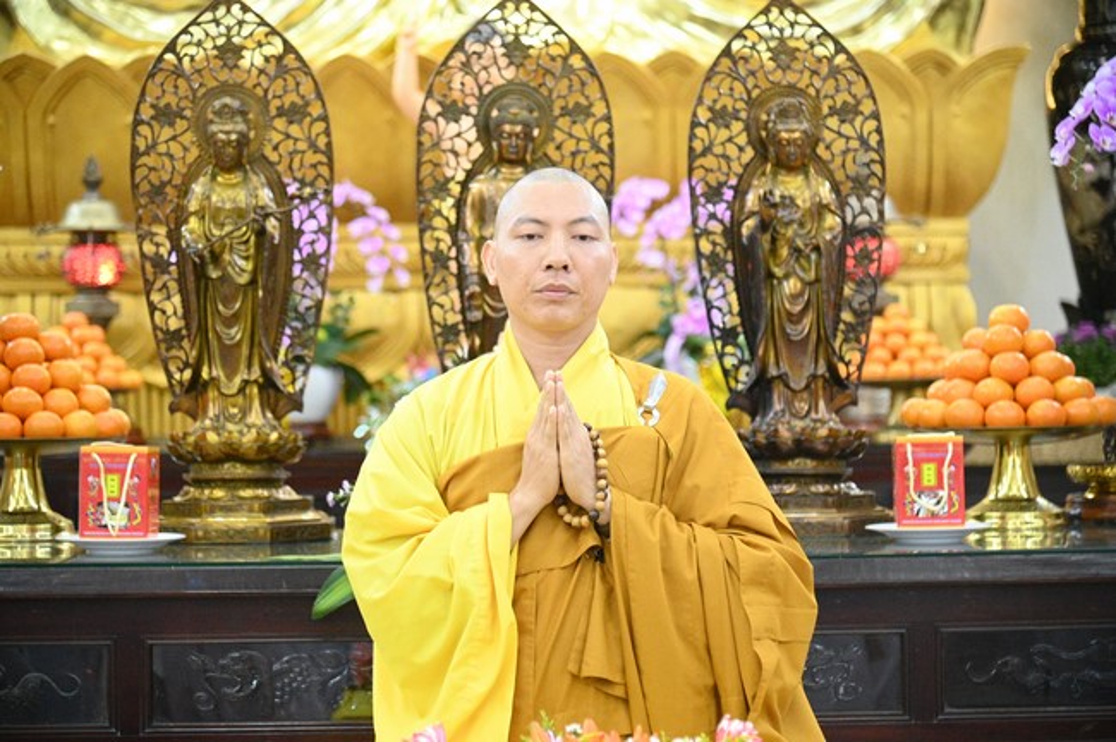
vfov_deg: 14.4
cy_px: 371
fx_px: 2942
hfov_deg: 21.5
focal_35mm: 95
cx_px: 558
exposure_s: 1/200
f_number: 4
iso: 16000
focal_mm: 95
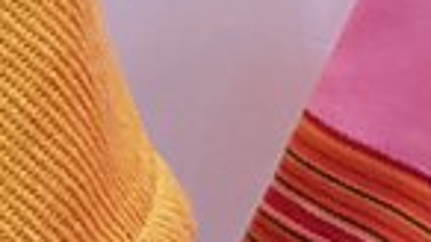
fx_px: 2662
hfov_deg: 8.0
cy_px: -38
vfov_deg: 5.2
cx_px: -853
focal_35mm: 233
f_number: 1.7
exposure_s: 1/50
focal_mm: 4.3
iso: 160
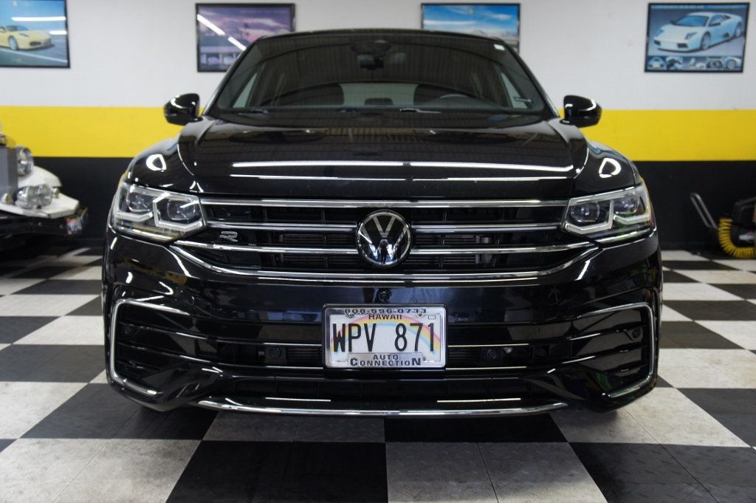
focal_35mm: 33
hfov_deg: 57.3
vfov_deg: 39.9
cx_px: 378
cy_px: 252
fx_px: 692
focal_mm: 22
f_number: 4
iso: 400
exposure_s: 1/40
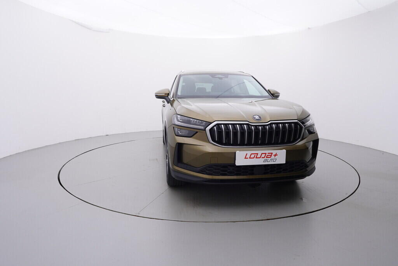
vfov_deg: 56.2
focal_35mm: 22
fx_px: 249
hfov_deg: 77.3
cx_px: 199
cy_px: 133
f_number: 5
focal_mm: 15
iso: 200
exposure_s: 1/80
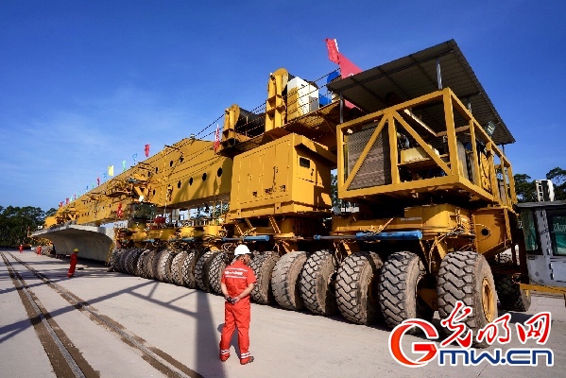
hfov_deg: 90.0
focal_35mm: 18
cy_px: 189
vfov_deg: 67.4
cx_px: 283
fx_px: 283
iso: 100
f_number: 8
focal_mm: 18
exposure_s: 1/800
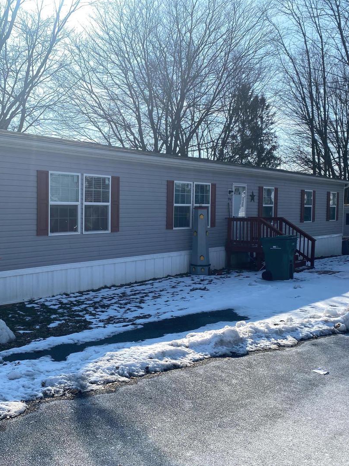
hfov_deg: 40.1
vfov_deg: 52.6
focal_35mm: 35
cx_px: 109
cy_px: 232
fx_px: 471
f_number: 1.8
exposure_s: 1/4274
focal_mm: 4.25
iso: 32
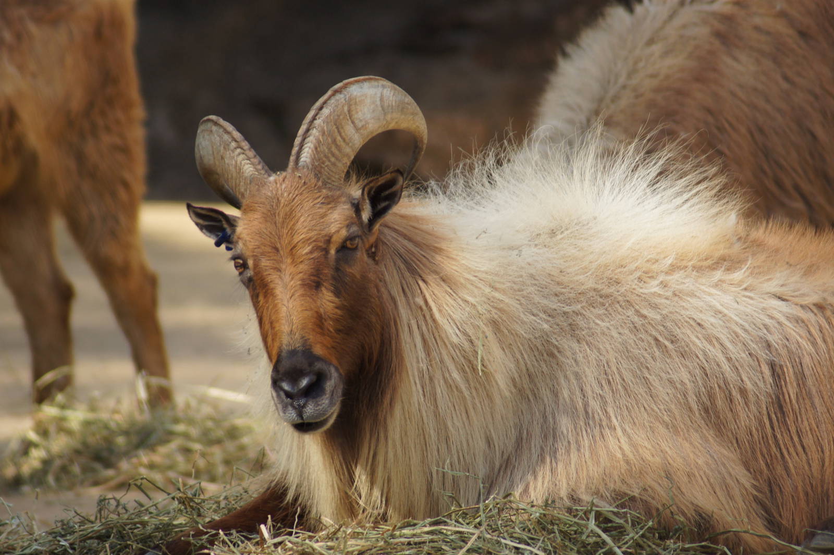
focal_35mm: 450
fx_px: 10419
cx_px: 417
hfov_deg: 4.6
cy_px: 278
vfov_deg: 3.1
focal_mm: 300
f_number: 5.6
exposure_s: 1/500
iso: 320
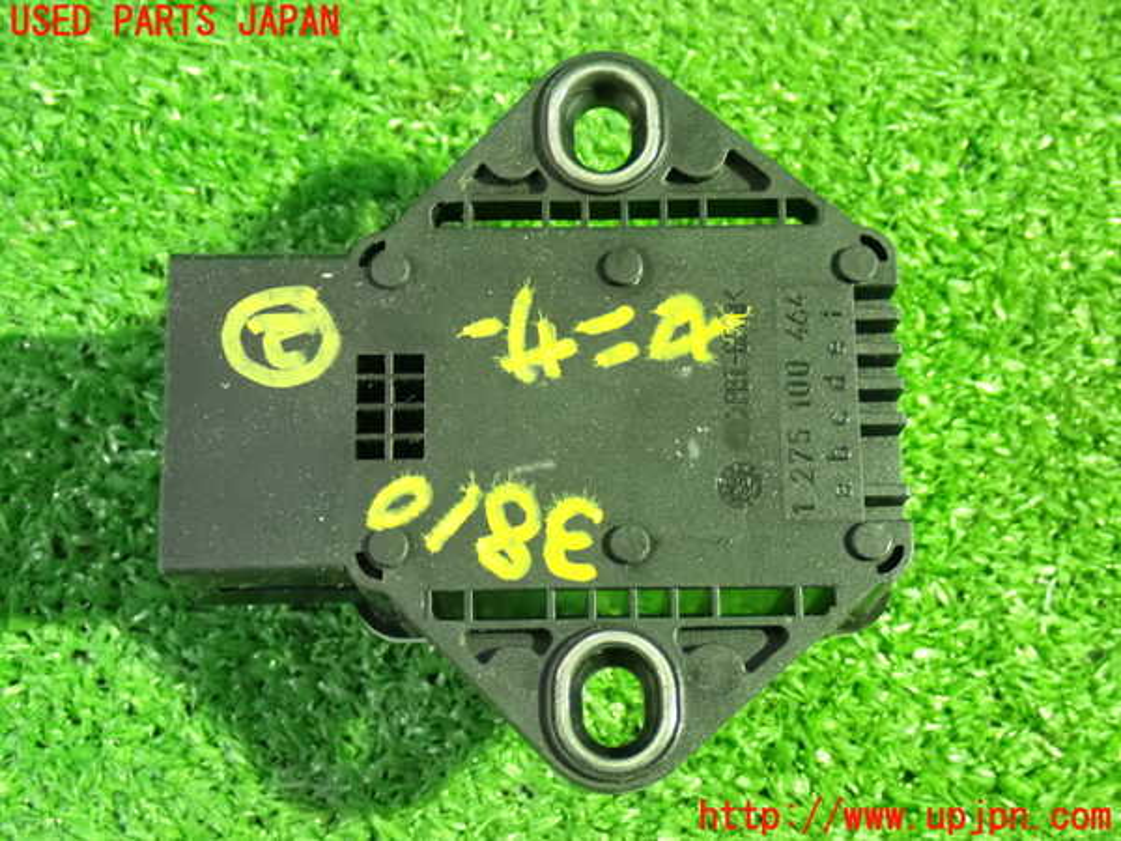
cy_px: 420
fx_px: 1878
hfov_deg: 33.2
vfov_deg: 25.2
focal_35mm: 58
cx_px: 560
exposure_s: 1/13
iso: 1600
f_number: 3.5
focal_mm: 10.35
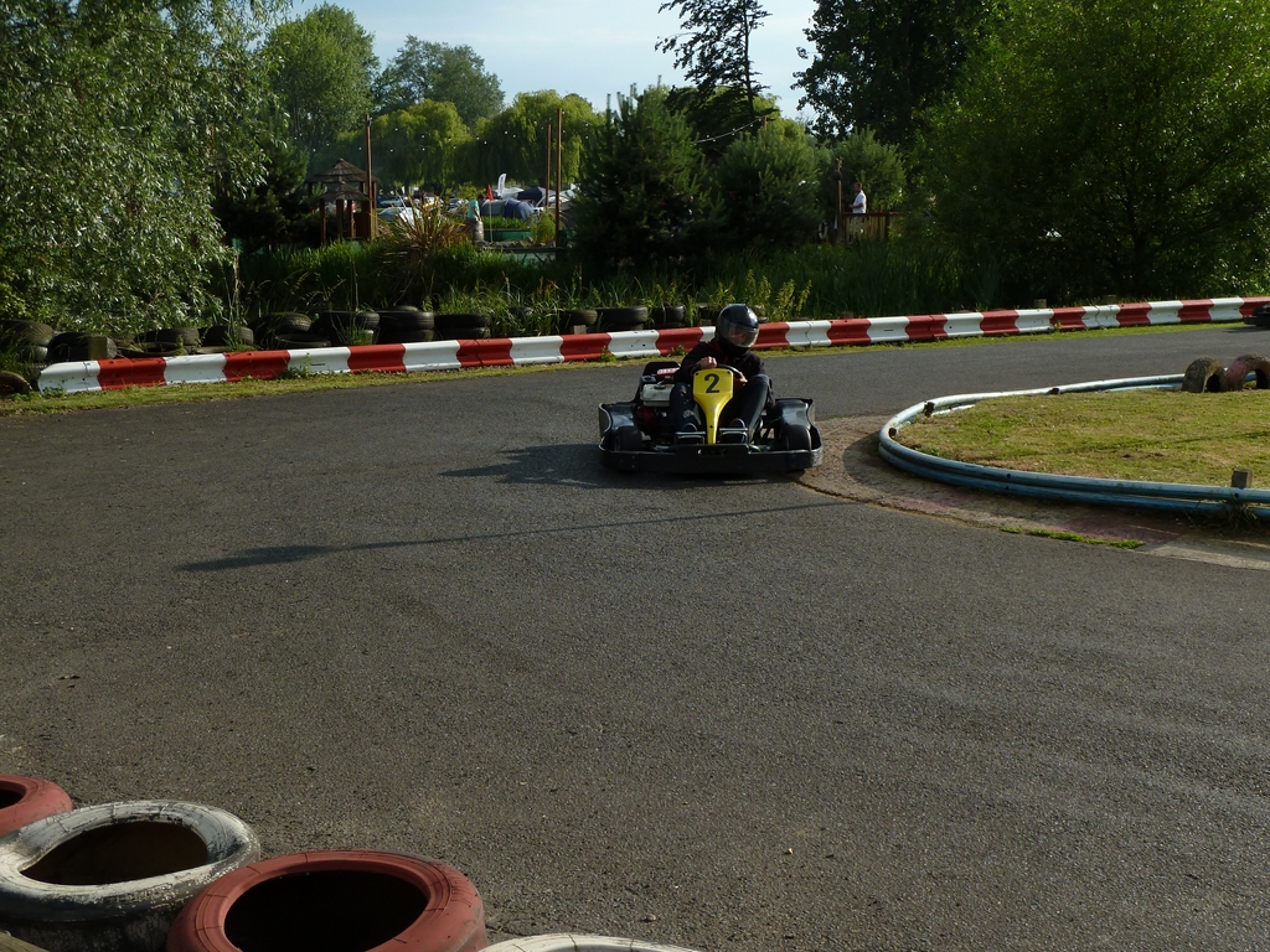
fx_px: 1761
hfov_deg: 39.7
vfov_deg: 30.3
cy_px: 476
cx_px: 635
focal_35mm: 48
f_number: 4
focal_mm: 7.9
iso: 80
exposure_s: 1/500
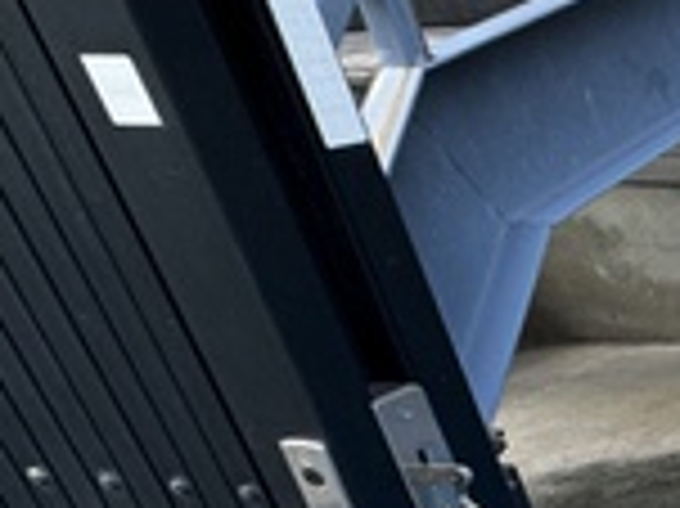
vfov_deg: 21.1
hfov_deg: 17.2
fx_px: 1276
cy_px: 596
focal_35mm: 65
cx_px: 1477
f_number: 2.2
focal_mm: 2.22
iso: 50
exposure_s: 1/99
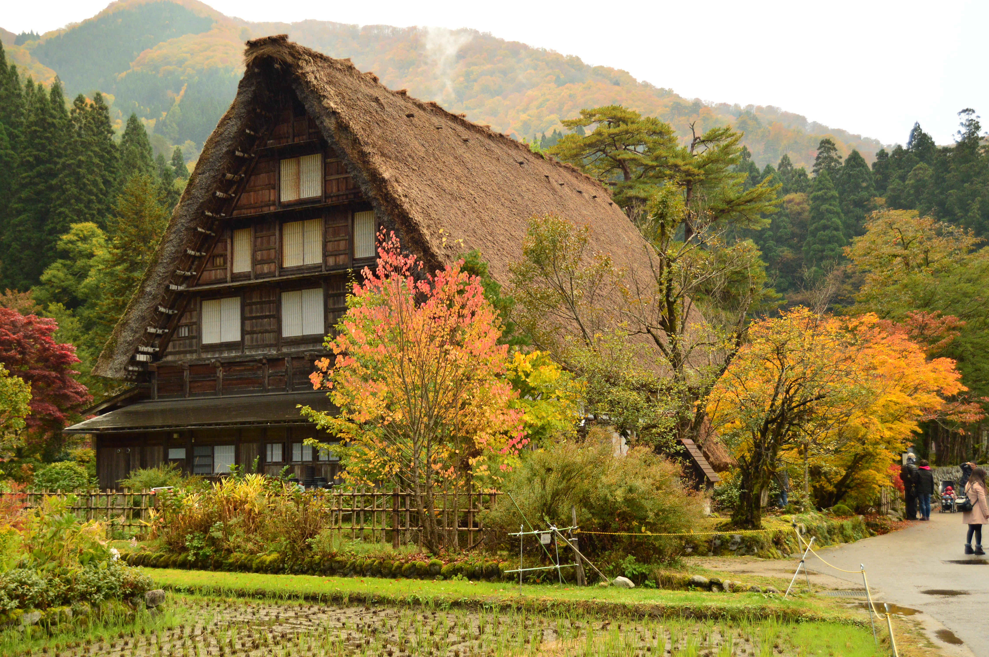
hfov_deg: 42.4
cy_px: 328
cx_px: 494
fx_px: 1276
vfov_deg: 28.9
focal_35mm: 46
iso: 800
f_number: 5.6
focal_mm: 31
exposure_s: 1/80
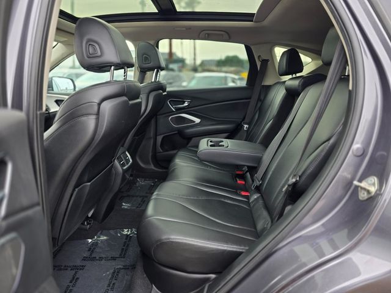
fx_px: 260
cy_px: 146
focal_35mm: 23
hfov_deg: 73.9
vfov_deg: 58.9
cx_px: 196
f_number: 1.7
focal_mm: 6.3
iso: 40
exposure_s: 1/180
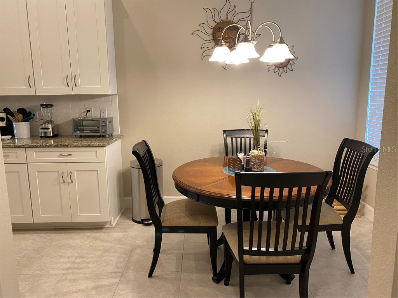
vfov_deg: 53.1
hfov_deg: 67.3
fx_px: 299
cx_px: 199
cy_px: 149
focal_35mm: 26
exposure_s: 1/60
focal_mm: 4.25
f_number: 1.8
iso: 125
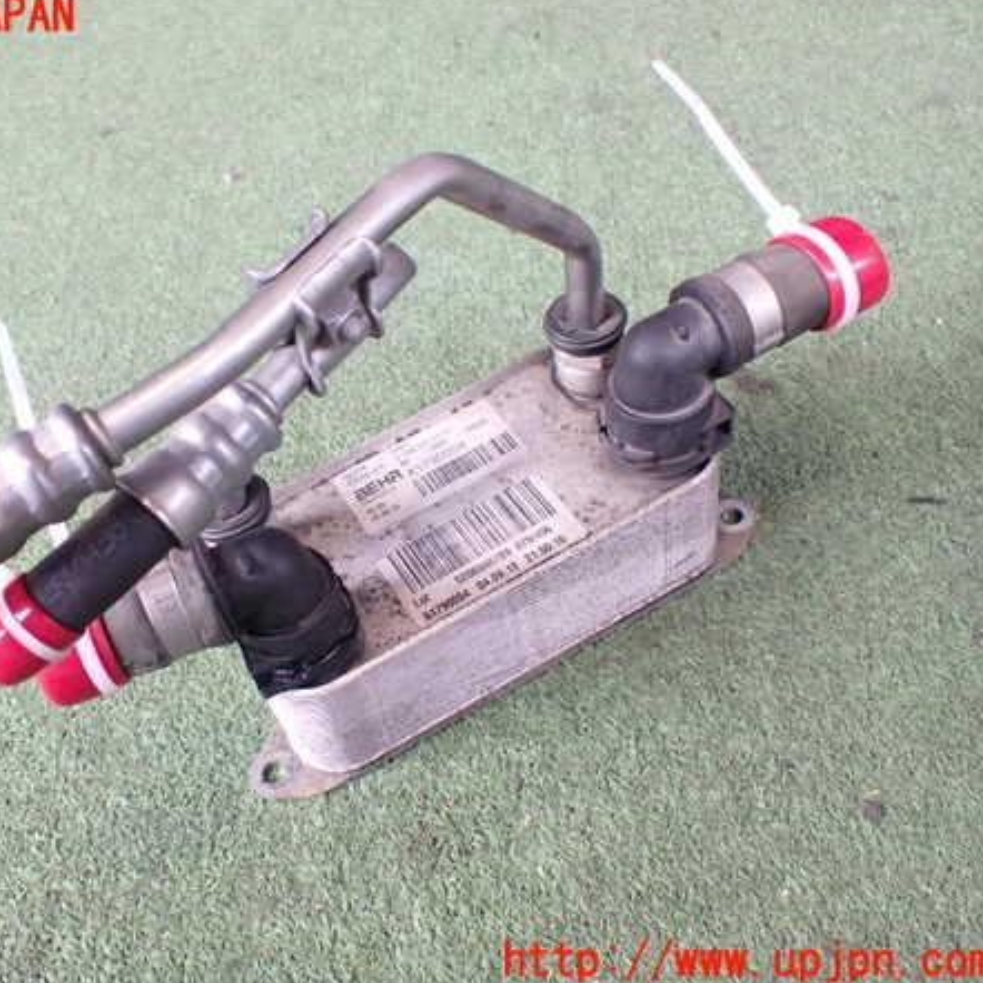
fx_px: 1157
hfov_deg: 45.4
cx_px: 338
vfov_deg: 46.0
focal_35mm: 36
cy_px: 489
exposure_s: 1/125
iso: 400
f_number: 2.3
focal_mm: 5.4
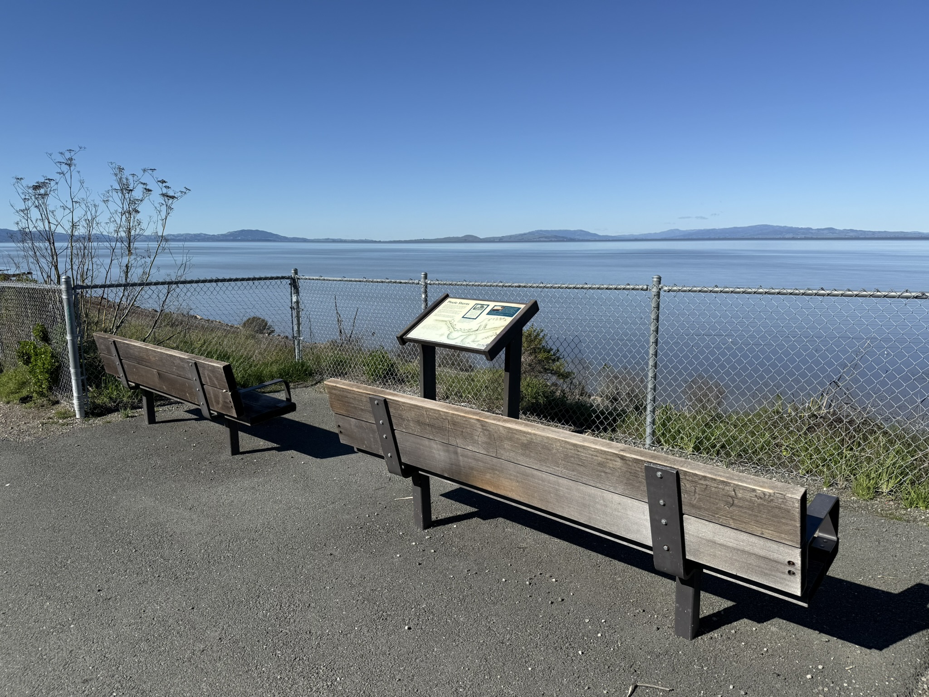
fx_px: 644
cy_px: 348
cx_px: 464
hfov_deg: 71.6
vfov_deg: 56.8
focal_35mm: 24
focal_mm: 6.76
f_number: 1.78
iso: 80
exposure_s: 1/6711
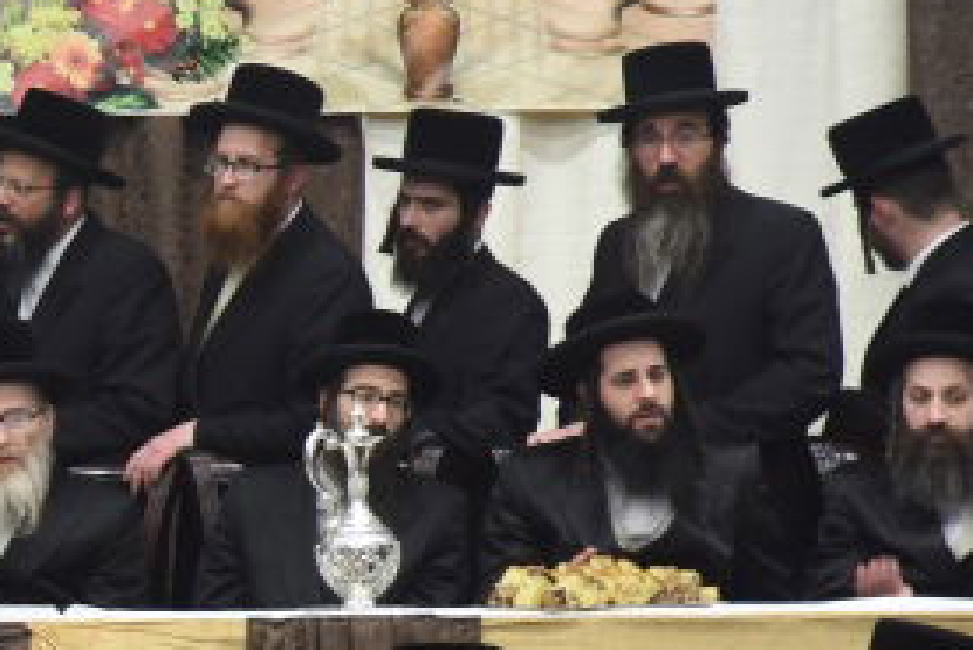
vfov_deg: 3.1
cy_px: 560
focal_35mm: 443
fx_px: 11979
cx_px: -643
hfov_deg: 4.6
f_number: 5
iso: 2000
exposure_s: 1/125
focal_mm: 120
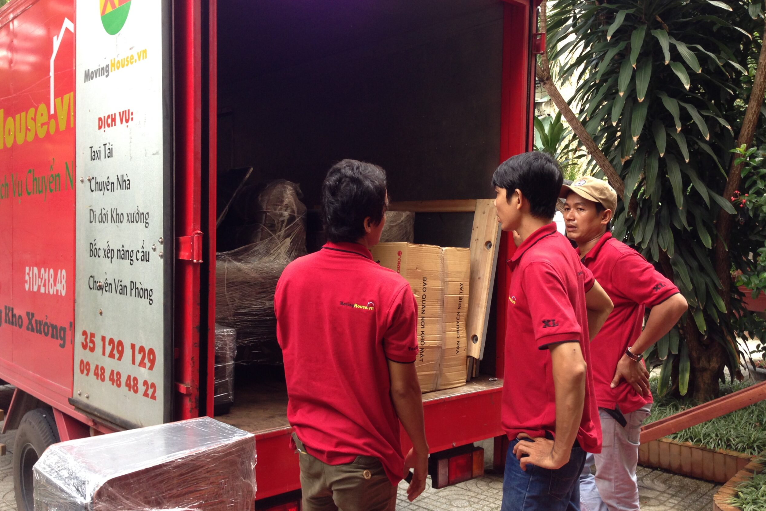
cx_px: 378
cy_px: 259
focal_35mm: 35
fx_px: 745
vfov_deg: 37.9
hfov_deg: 54.4
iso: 64
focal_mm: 4.12
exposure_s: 1/50
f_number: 2.4
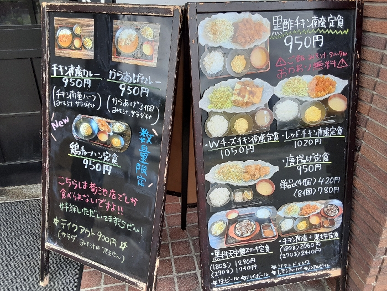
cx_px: 194
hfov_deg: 65.3
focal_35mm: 27
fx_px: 302
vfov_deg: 51.4
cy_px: 146
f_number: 1.9
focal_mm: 2.91
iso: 40
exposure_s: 1/444
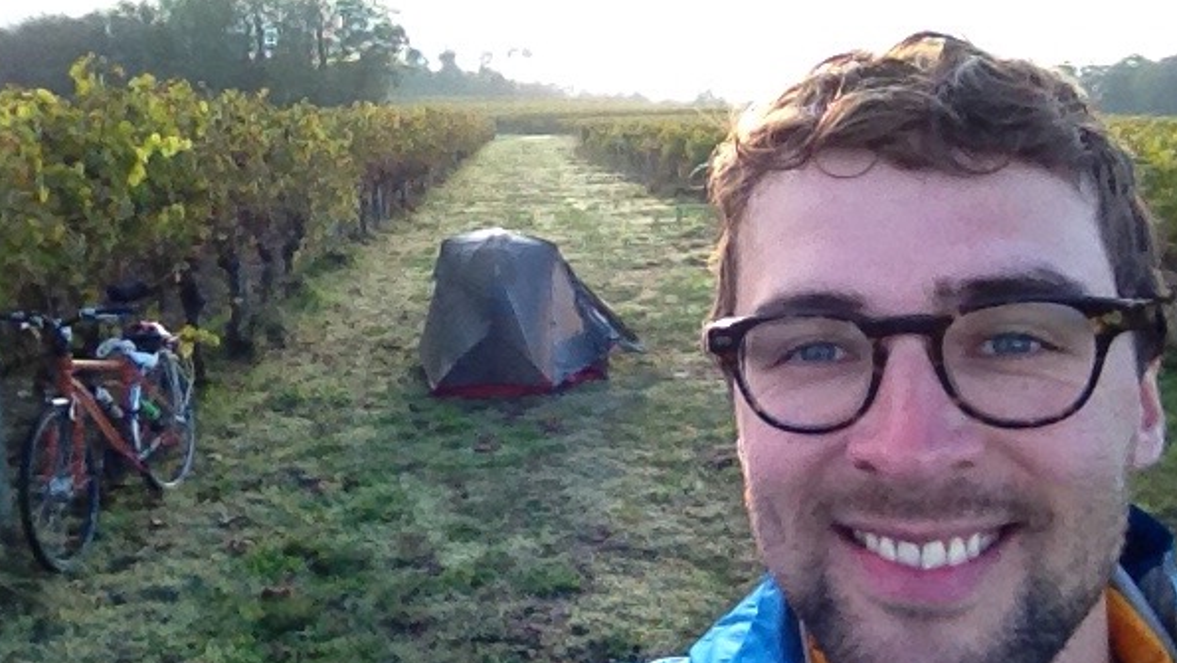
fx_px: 1280
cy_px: 342
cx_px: 611
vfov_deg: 29.0
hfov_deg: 49.4
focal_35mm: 41
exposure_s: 1/442
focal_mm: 1.85
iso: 125
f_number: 2.4
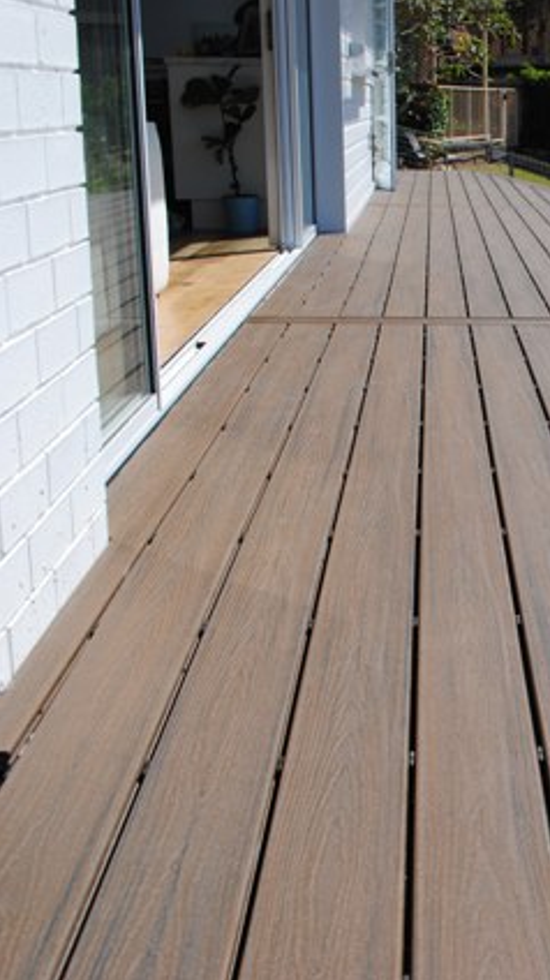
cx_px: 700
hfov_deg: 19.5
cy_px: 490
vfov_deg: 36.6
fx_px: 1480
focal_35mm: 57
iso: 100
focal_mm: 24
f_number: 9
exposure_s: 1/320
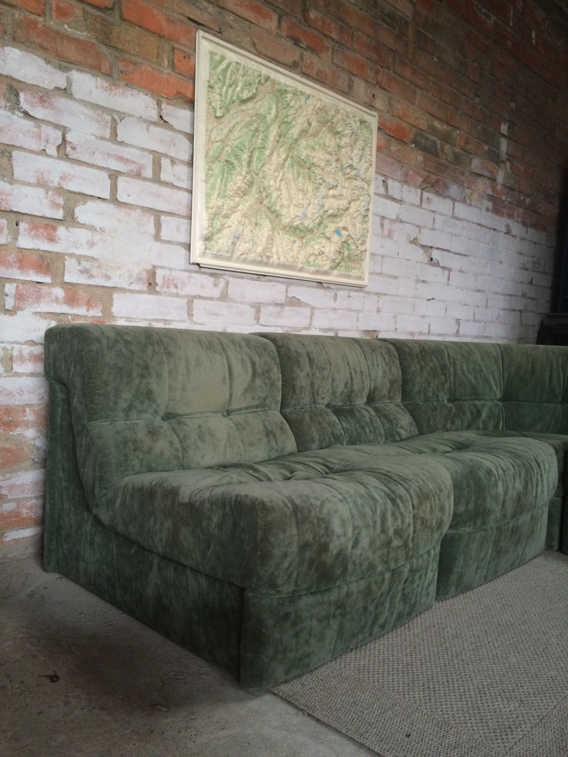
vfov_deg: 61.7
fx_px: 634
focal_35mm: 29
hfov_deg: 48.2
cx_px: 284
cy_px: 378
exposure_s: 1/30
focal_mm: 4.15
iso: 200
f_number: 2.2
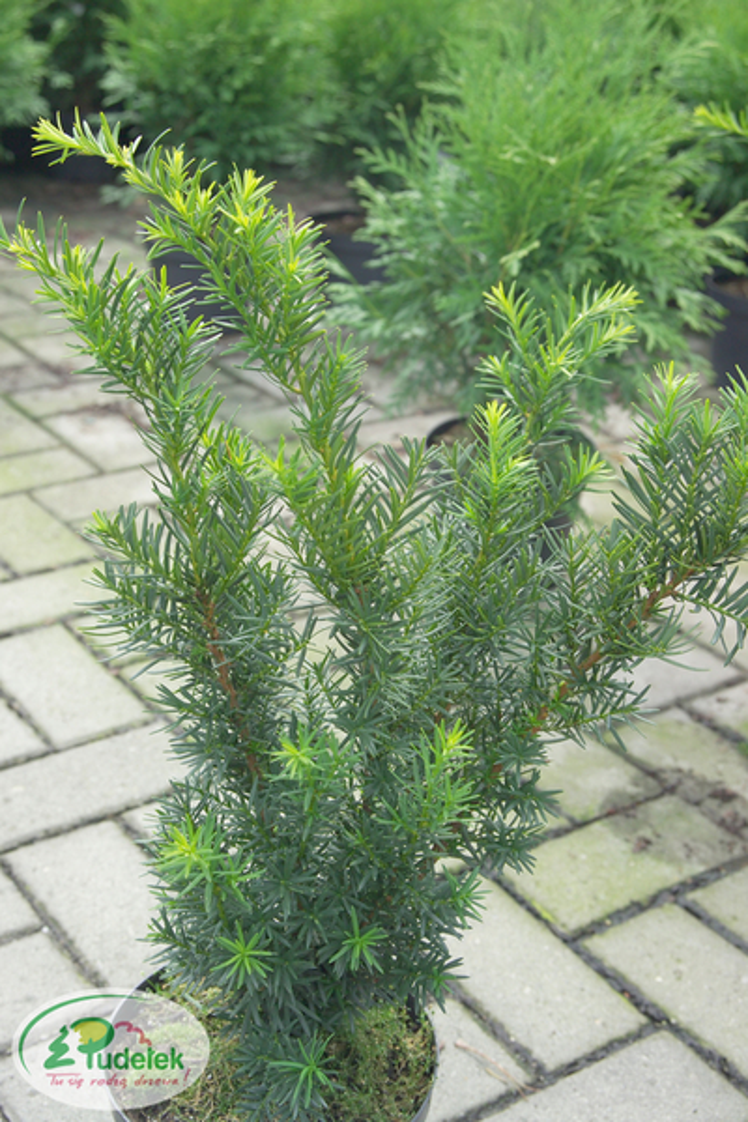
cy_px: 561
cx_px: 374
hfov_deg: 24.6
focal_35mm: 55
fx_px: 1714
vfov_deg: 36.2
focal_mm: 55
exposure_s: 1/90
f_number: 8
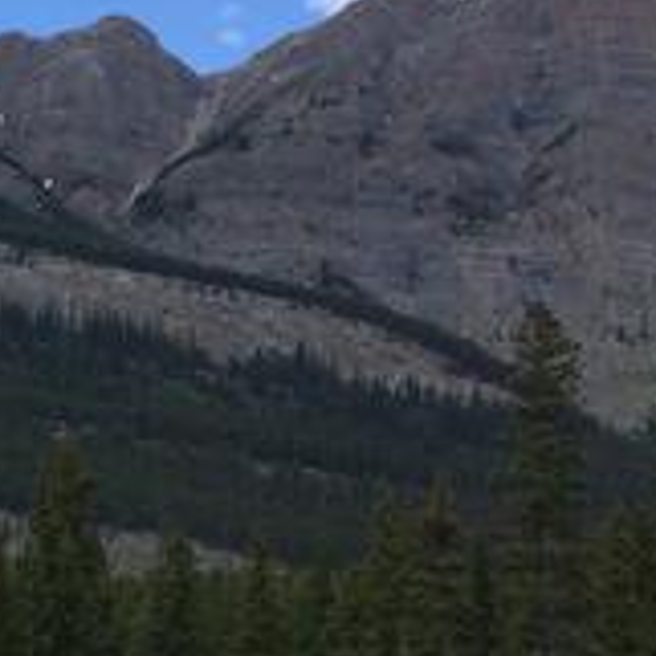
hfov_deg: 12.1
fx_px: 2723
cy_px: 391
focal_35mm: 127
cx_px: -685
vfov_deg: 13.7
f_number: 2.2
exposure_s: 1/1866
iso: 32
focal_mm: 4.15
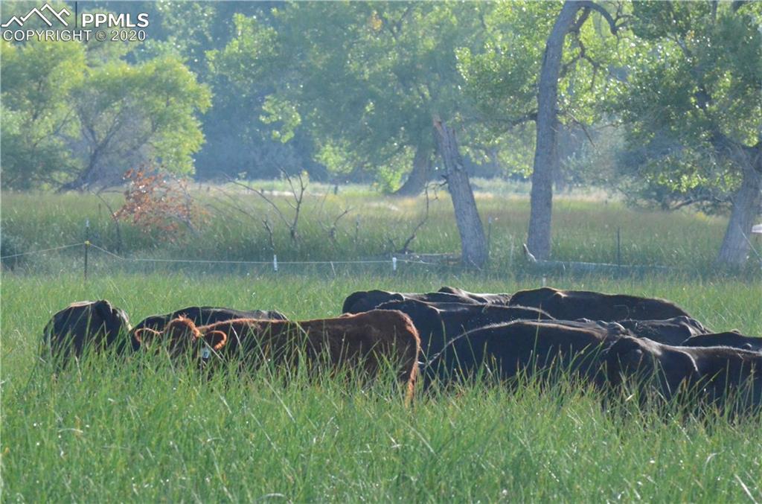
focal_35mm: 420
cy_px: 252
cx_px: 381
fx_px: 8867
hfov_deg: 4.9
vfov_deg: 3.3
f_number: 14
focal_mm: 280
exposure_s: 1/2000
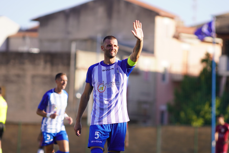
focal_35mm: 300
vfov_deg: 4.6
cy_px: 76
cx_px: 114
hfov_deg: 6.9
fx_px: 1908
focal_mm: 200
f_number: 2.8
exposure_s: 1/1000
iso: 125
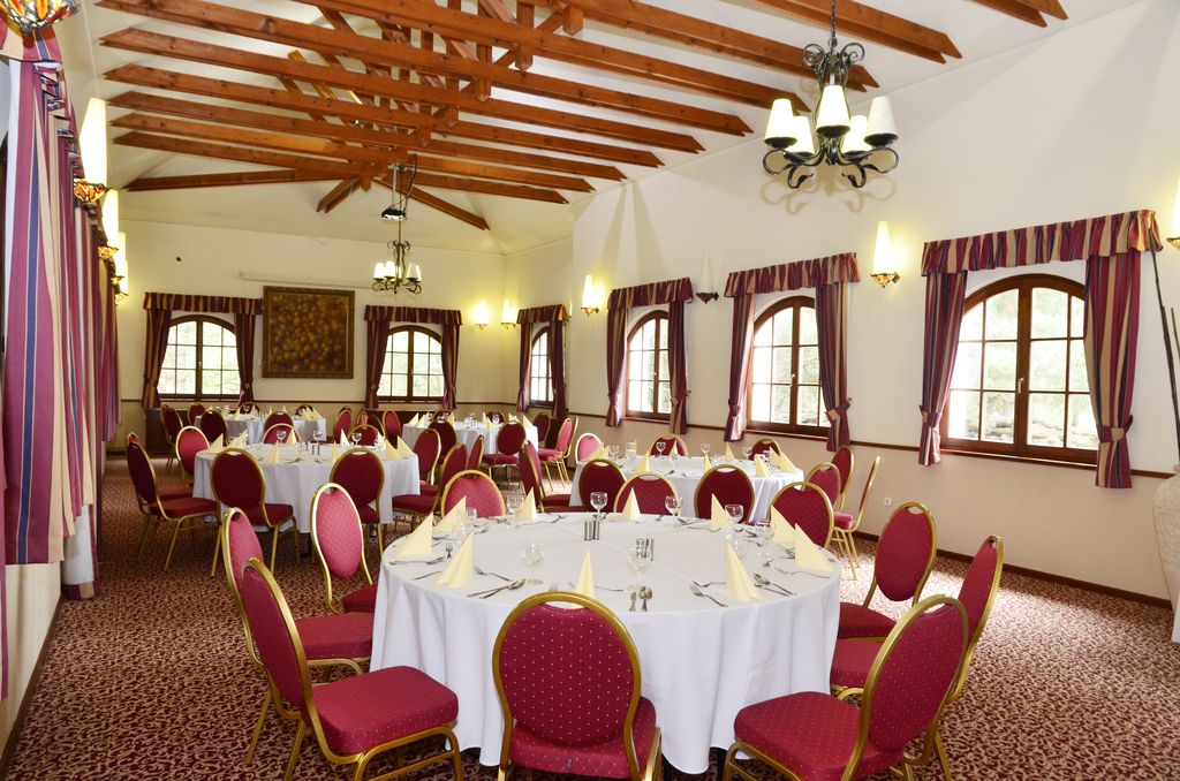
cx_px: 590
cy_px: 390
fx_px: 785
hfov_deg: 73.9
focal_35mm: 24
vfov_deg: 52.9
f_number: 6.3
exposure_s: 1/30
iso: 800
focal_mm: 16
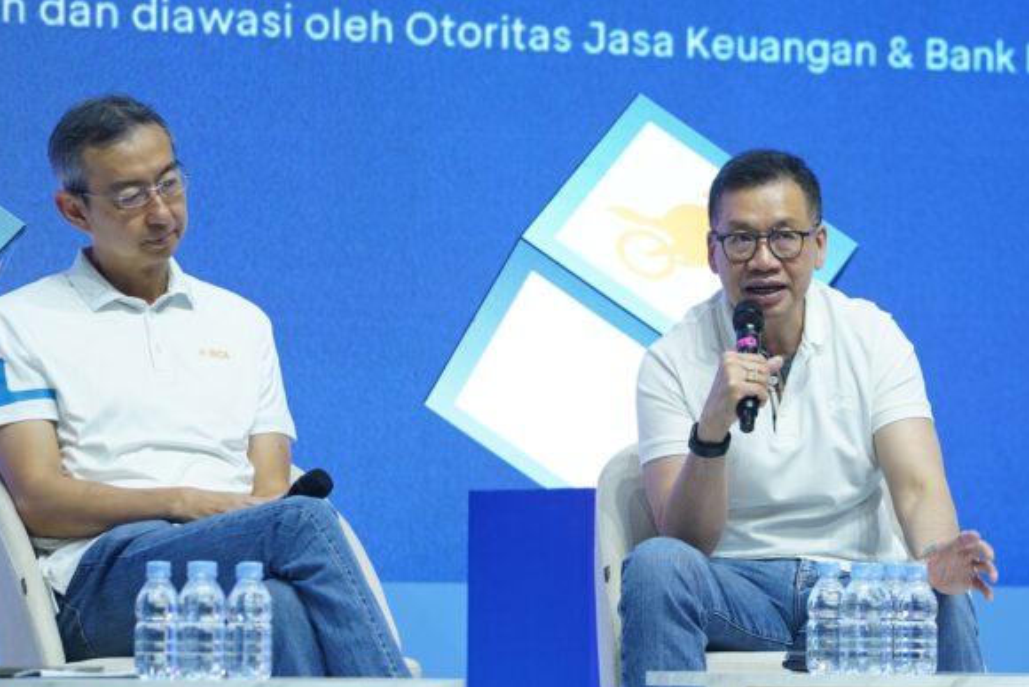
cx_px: 809
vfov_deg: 5.6
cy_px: 434
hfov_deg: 8.3
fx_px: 7061
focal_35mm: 247
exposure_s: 1/160
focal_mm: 140
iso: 640
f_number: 4
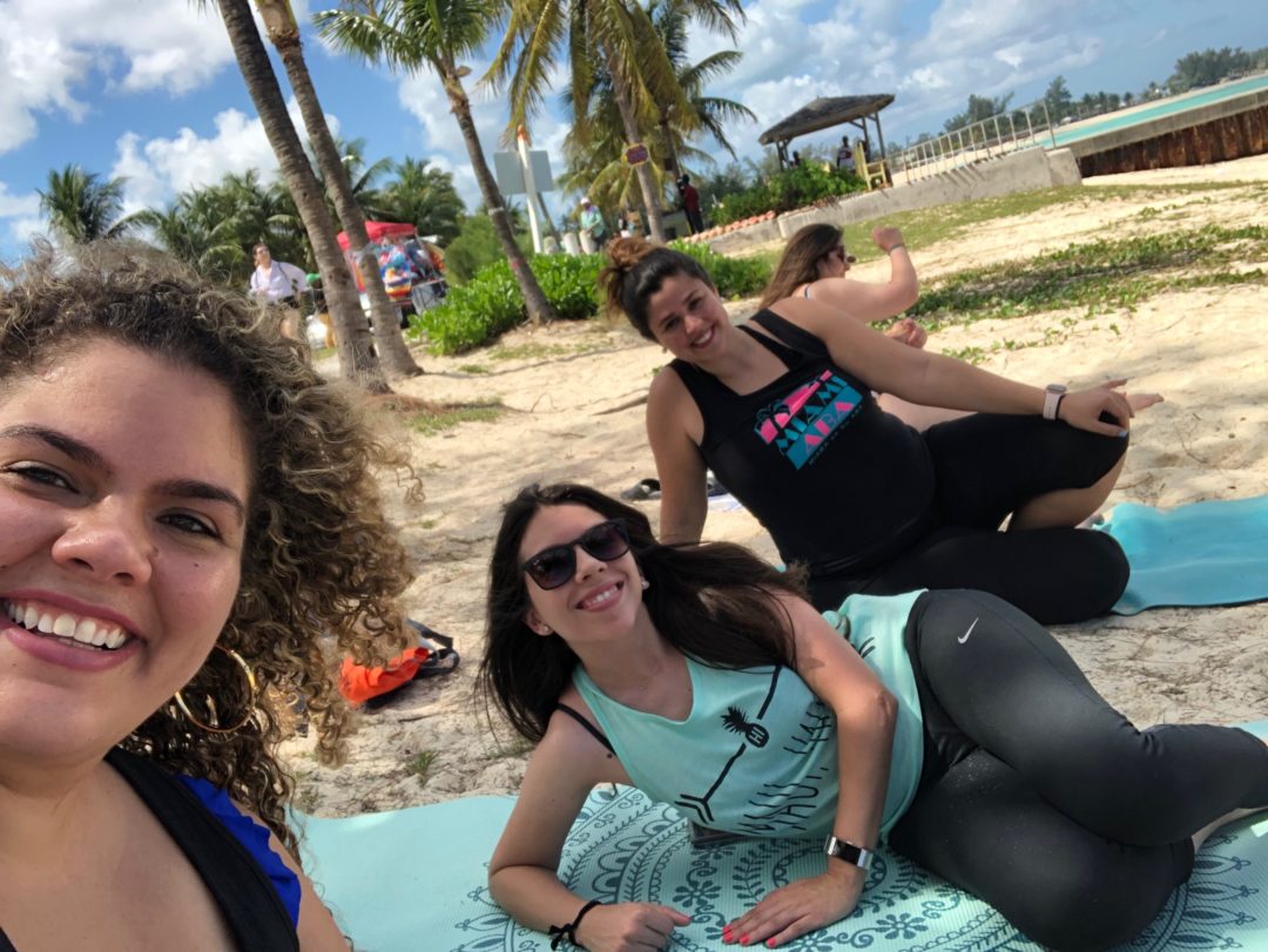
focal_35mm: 32
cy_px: 476
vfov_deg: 44.2
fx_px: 1173
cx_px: 634
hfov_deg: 56.8
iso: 20
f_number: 2.2
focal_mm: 2.87
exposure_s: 1/329
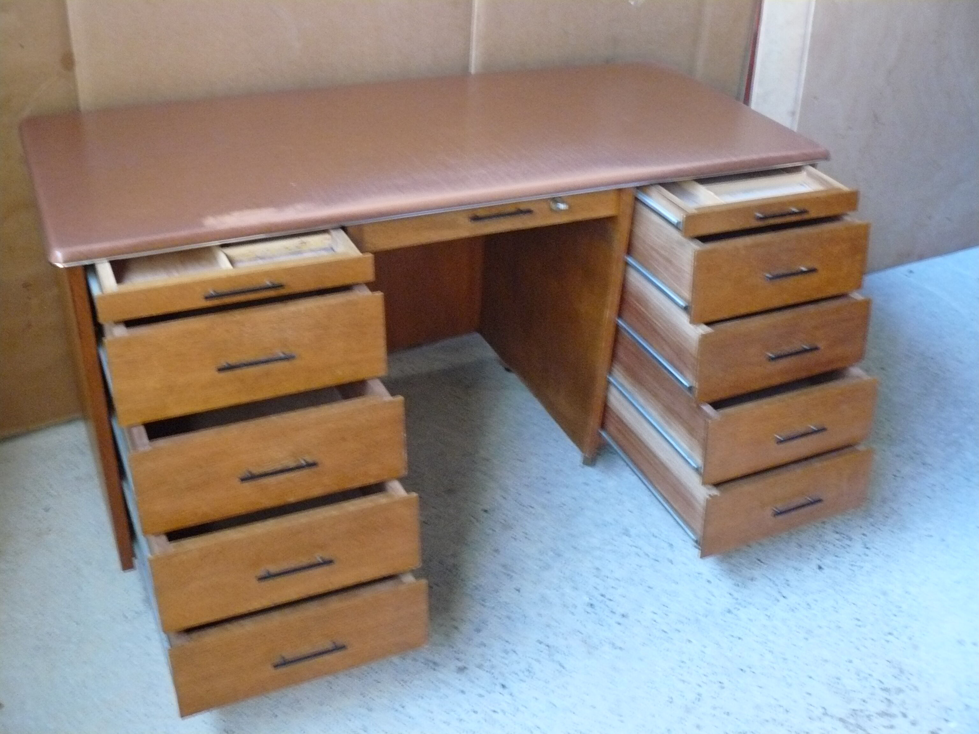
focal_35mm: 36
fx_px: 1018
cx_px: 490
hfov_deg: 51.4
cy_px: 367
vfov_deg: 39.7
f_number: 2.8
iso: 400
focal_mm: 6
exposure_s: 1/13
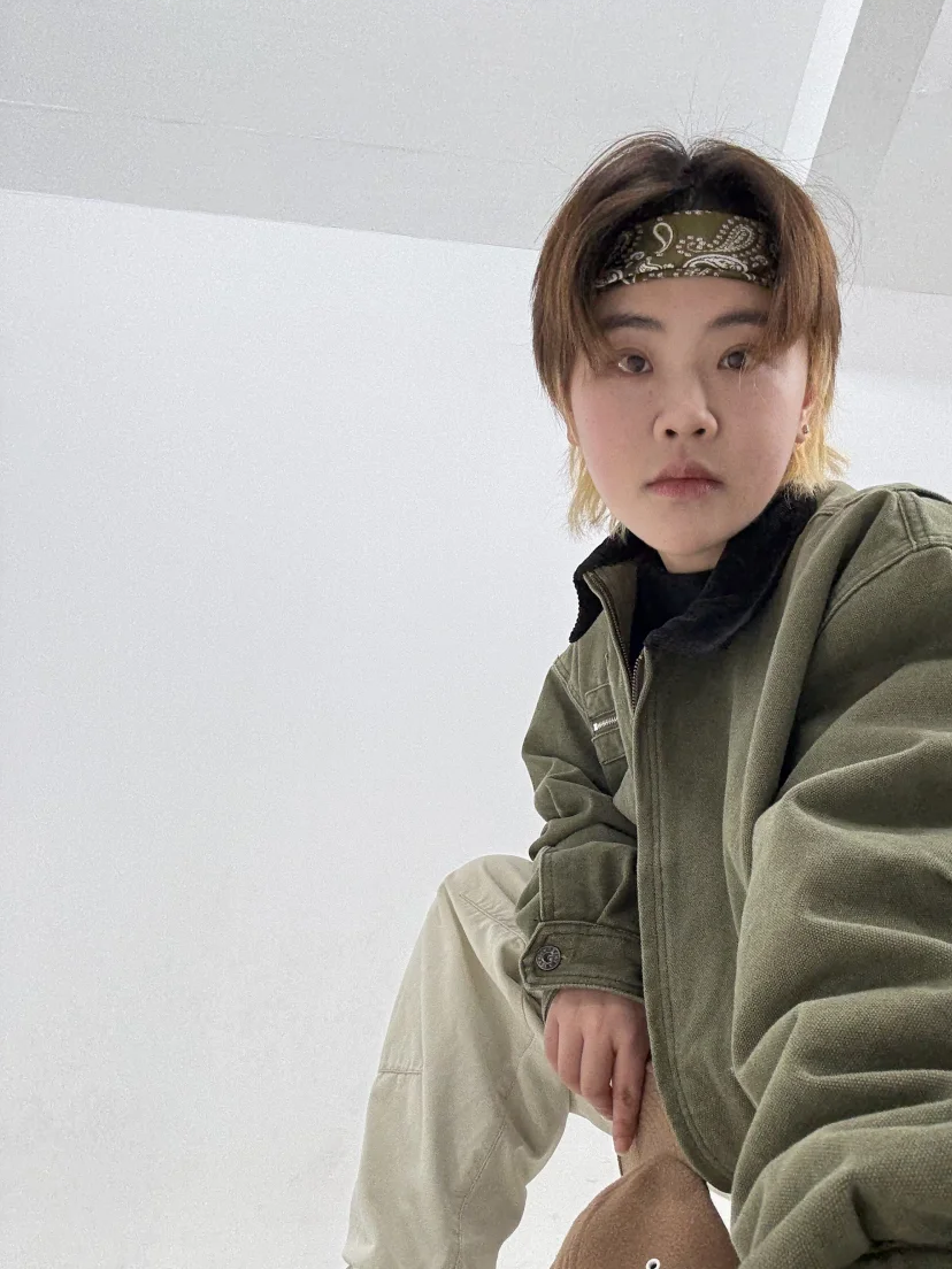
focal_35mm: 30
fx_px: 1100
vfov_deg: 59.4
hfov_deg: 46.2
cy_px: 774
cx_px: 616
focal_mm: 2.69
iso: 80
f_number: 1.9
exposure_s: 1/69
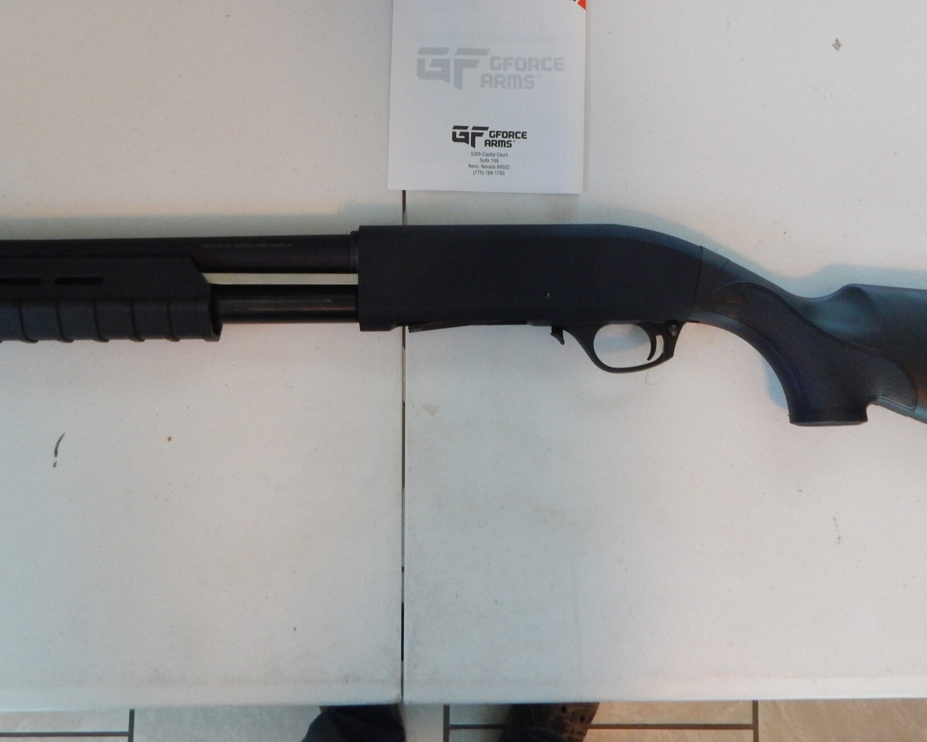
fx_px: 1042
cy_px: 219
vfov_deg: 38.5
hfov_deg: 47.9
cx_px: 477
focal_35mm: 38
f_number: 3.1
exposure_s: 1/20
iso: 400
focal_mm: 4.5
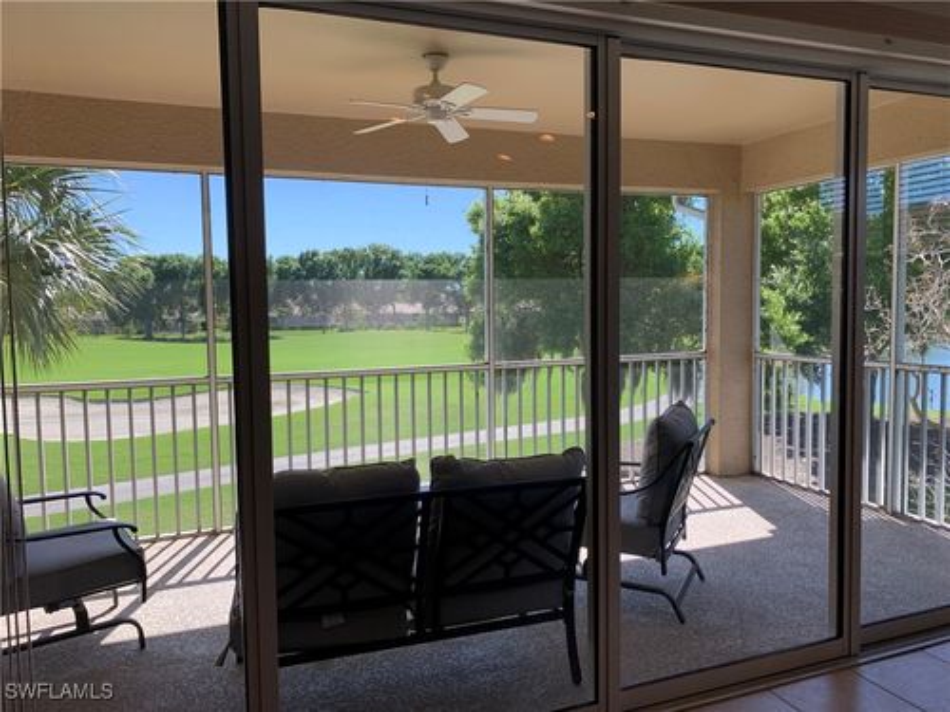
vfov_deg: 53.1
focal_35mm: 26
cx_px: 475
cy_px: 356
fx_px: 714
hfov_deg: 67.3
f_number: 1.8
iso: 25
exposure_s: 1/235
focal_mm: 4.25
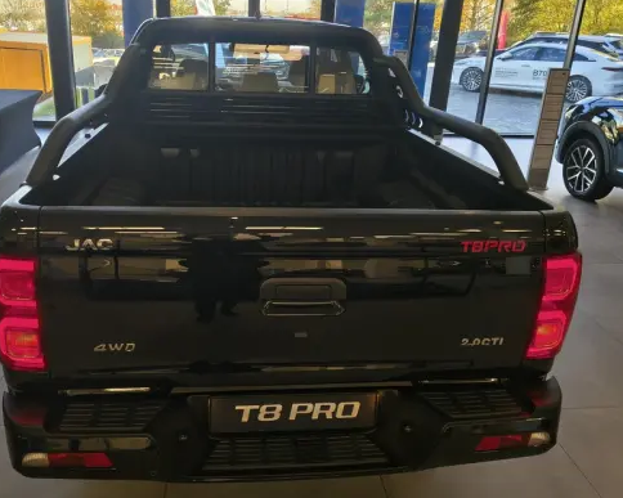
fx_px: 571
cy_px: 232
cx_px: 279
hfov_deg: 57.1
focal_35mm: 31
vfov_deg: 47.1
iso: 337
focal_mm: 5.56
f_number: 1.8
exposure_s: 1/100
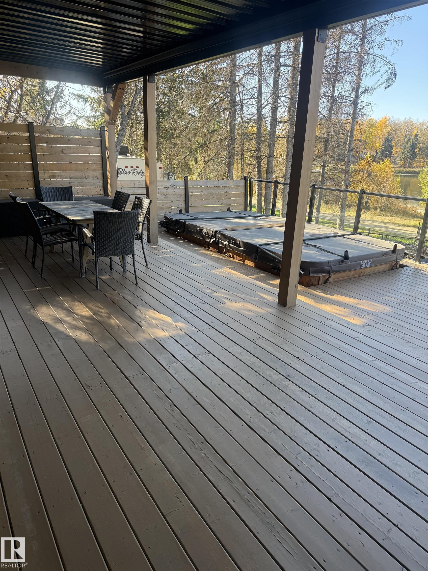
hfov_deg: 56.8
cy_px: 286
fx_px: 396
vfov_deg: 71.6
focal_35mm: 24
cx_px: 214
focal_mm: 6.76
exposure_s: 1/426
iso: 100
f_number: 1.78
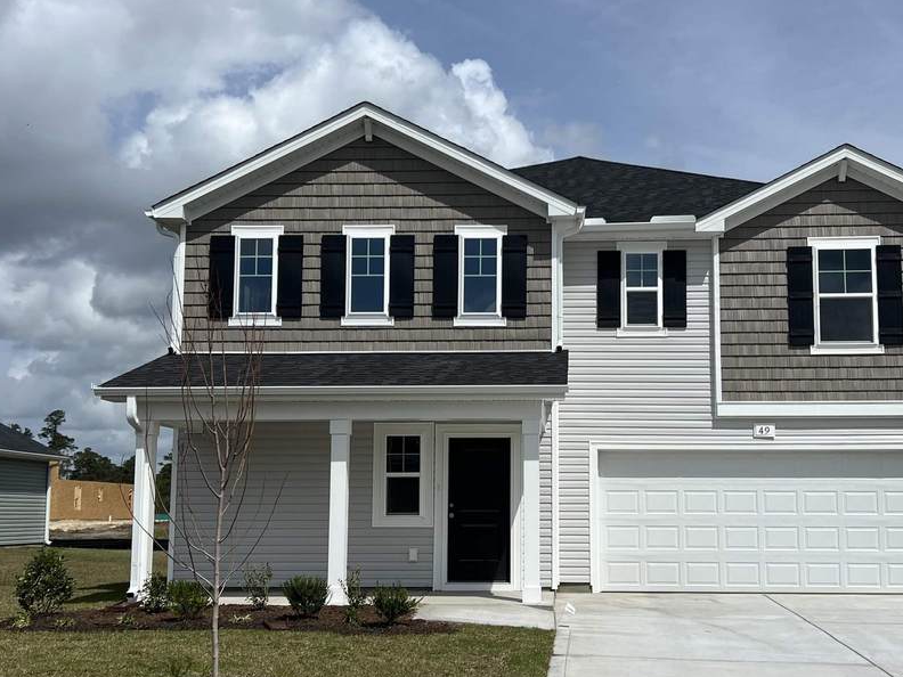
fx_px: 1096
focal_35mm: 42
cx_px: 520
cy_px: 380
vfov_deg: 34.3
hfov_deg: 44.7
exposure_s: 1/11364
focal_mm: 5.7
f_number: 1.5
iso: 50
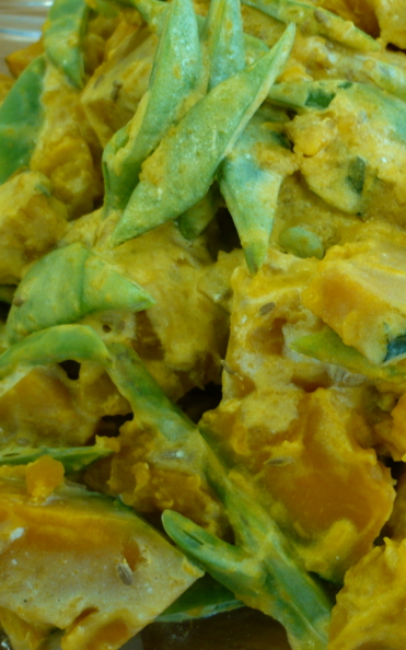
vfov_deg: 40.3
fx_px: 886
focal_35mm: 50
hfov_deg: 25.1
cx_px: 360
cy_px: 325
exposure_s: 1/30
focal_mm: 5.8
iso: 160
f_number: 2.8
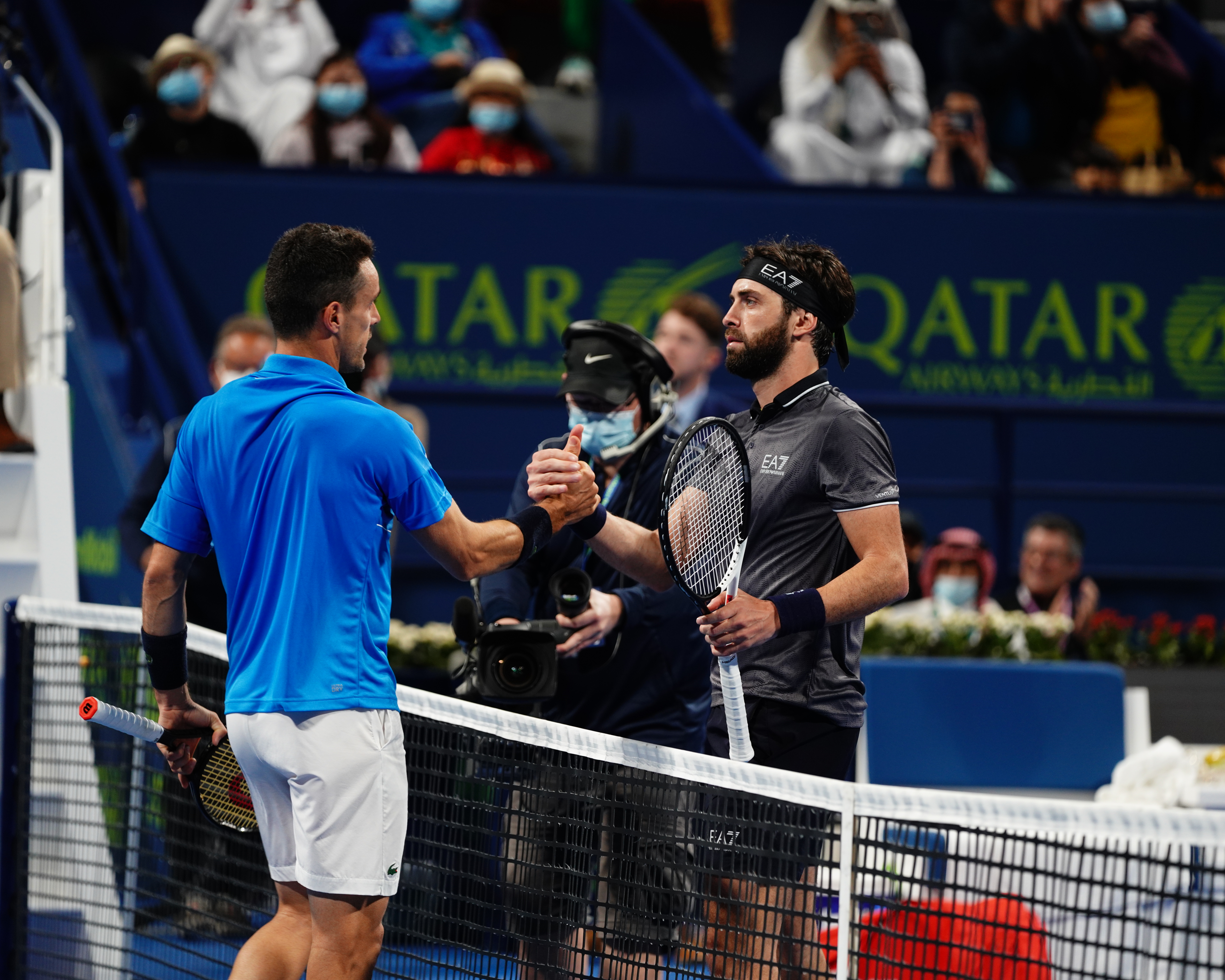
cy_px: 490
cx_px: 632
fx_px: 7976
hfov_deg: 8.8
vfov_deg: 7.0
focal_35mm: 220
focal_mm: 195
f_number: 2.8
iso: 640
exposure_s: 1/400
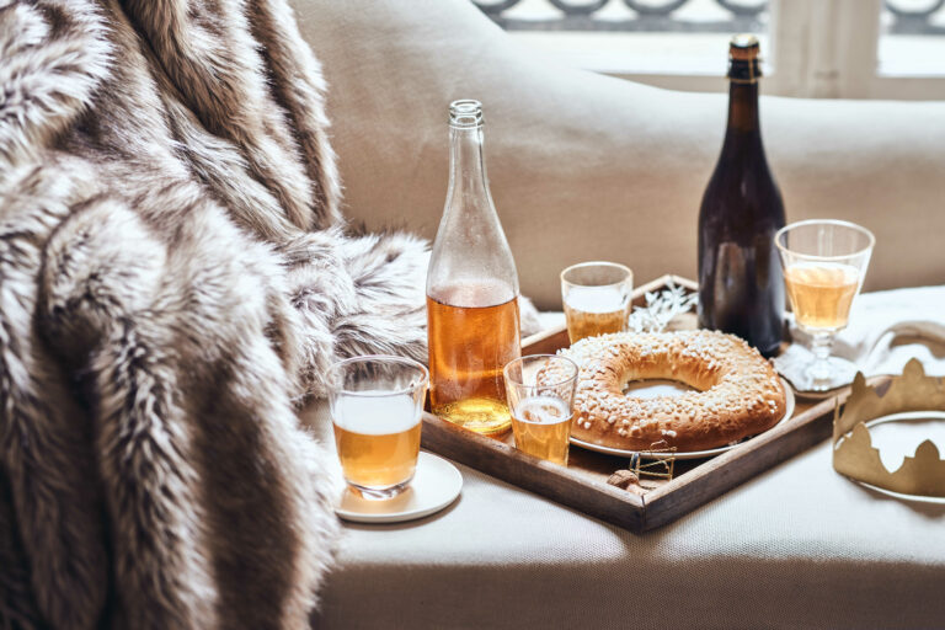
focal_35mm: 90
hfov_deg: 22.6
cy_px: 315
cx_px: 472
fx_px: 2362
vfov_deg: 15.2
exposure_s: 1/15
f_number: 5
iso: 100
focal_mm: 90
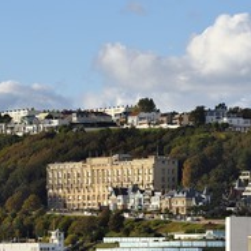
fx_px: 3191
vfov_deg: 4.5
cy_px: 186
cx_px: 166
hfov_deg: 4.5
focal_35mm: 389
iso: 200
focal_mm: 200
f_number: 10
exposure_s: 1/320
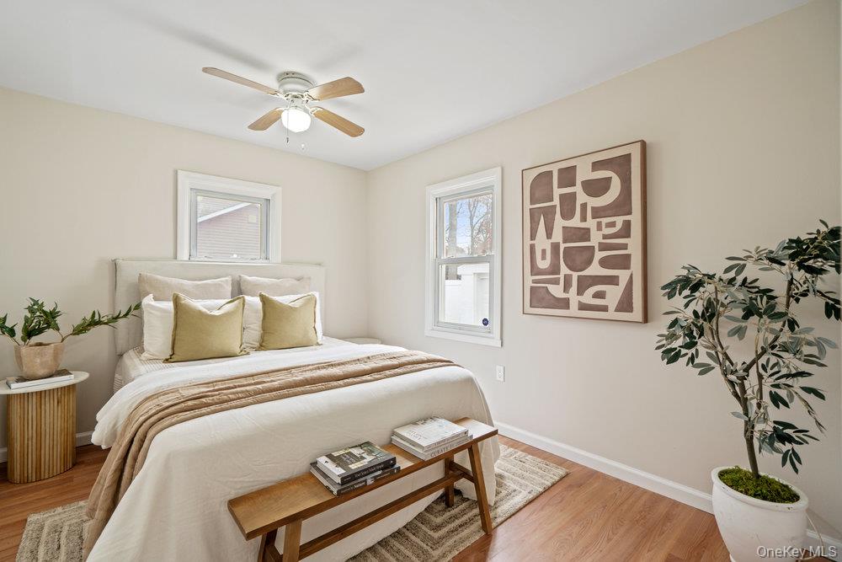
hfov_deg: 96.7
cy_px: 281
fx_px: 374
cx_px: 421
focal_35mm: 16
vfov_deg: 73.8
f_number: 5.6
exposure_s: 1/10
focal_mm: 16
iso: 640
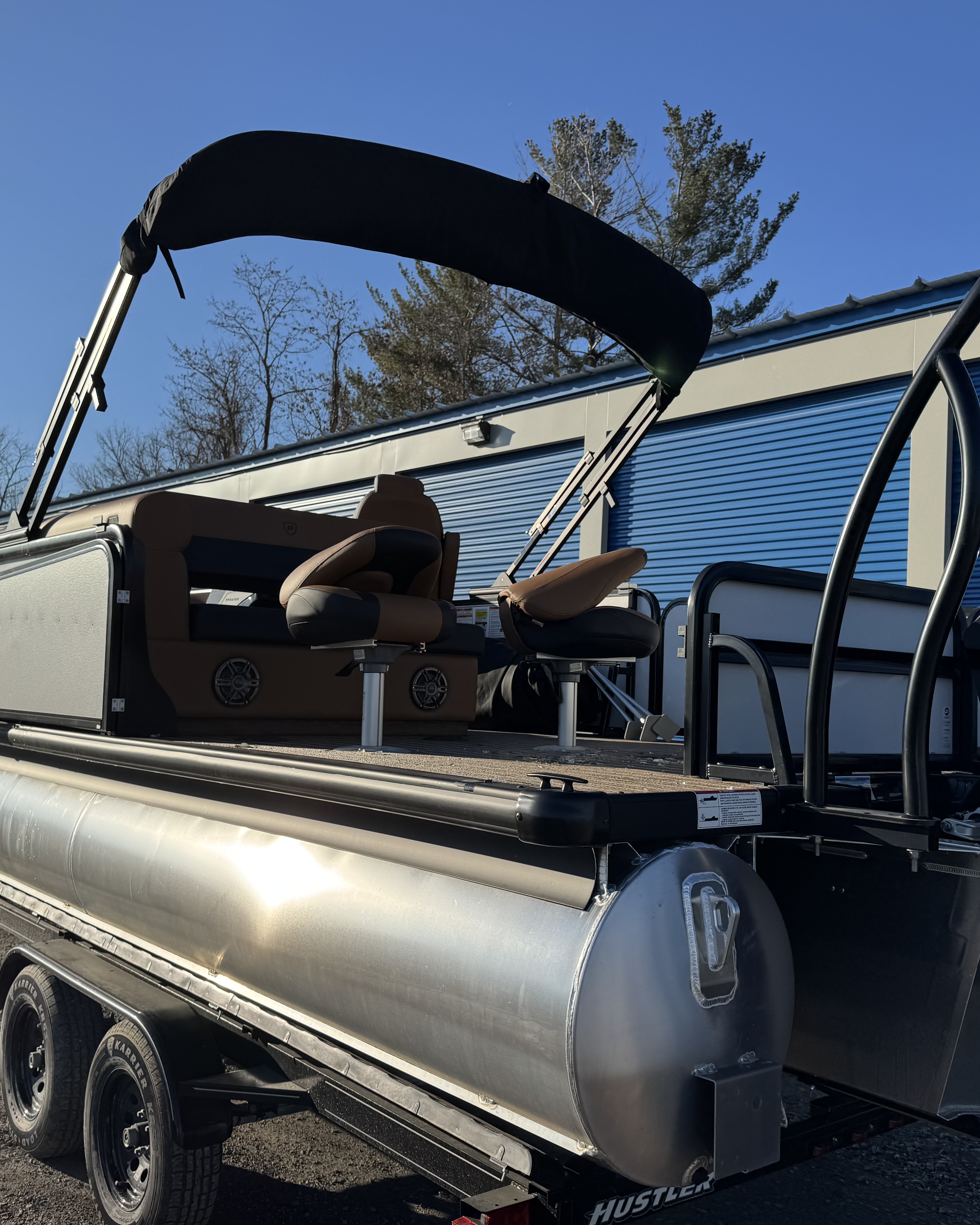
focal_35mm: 32
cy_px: 613
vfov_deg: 55.7
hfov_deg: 45.8
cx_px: 469
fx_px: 1160
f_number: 1.78
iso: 80
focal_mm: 6.76
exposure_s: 1/5348
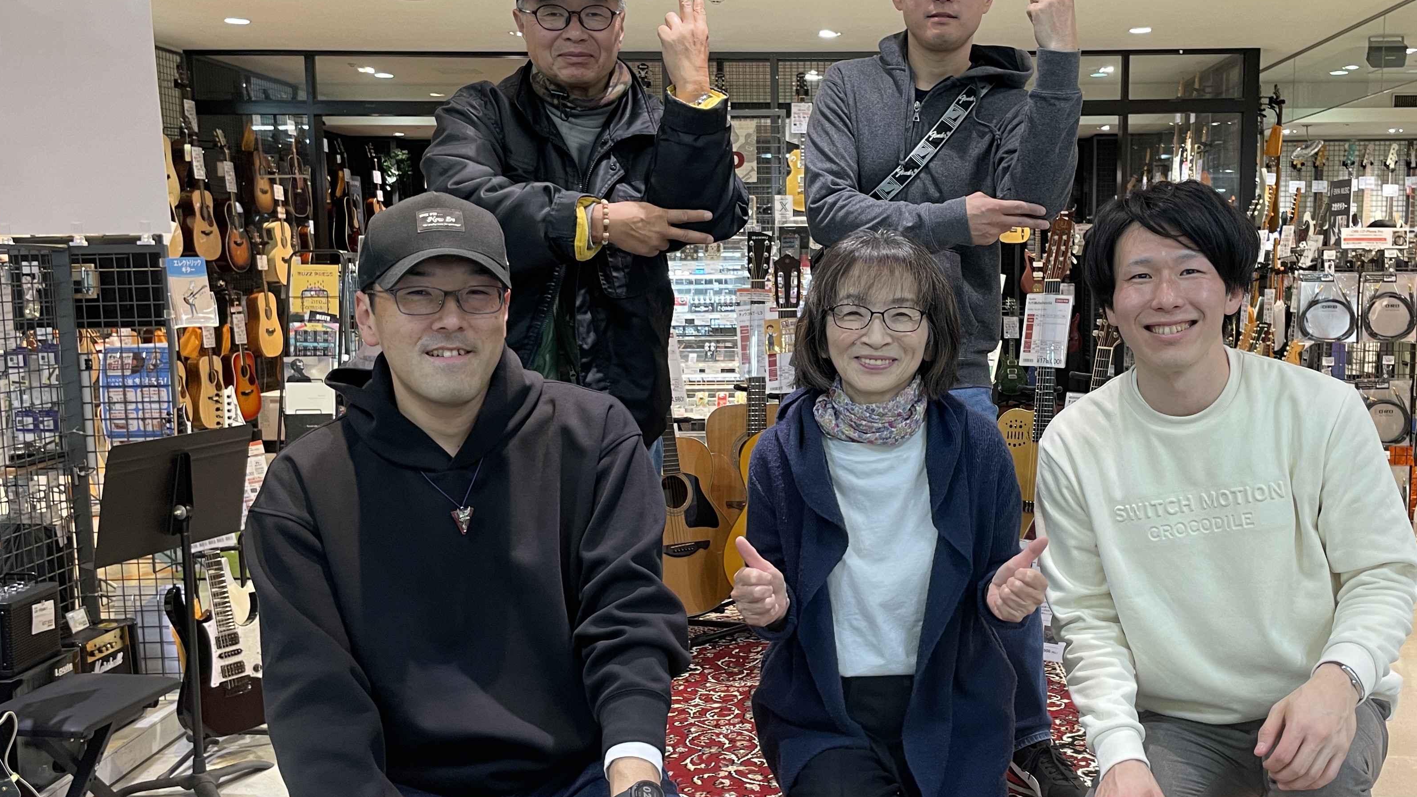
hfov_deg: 54.8
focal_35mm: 36
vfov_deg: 32.8
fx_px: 1353
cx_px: 867
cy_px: 427
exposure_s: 1/50
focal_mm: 4.2
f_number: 1.6
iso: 80
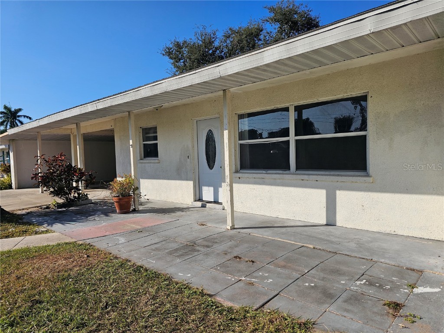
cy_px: 166
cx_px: 222
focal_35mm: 23
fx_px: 295
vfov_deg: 58.9
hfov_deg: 73.9
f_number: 1.7
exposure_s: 1/1513
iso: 16
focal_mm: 6.3
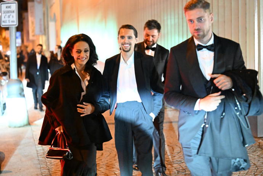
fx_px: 511
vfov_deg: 19.5
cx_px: 132
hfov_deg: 28.8
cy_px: 88
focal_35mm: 70
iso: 20000
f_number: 3.2
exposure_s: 1/60
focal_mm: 70
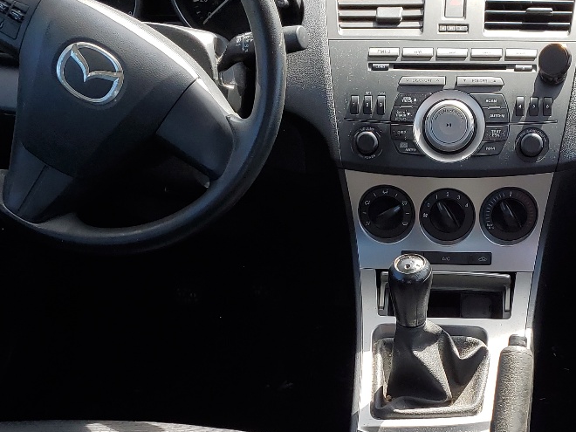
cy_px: 367
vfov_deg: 22.8
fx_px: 1048
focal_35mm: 63
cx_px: 391
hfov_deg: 30.5
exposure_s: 1/417
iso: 50
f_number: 1.5
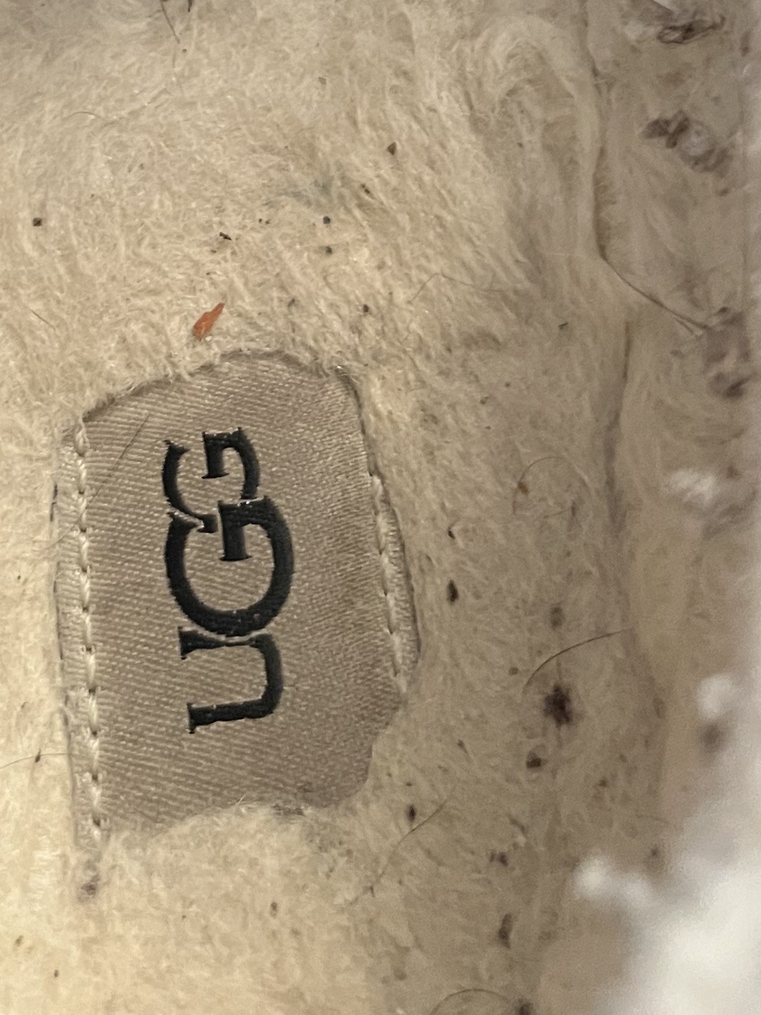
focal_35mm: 66
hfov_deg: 22.1
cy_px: -254
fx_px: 1935
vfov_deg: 25.8
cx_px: 217
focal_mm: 5.1
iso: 400
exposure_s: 1/60
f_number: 1.6
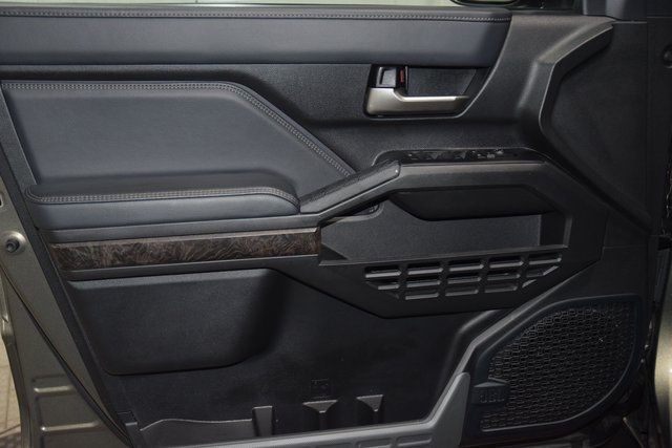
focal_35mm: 36
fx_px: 672
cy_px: 224
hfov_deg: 53.1
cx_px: 336
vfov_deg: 36.9
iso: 1400
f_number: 3.8
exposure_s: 1/125
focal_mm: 24
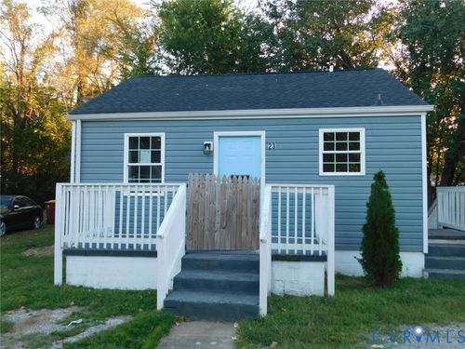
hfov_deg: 60.0
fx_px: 403
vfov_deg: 46.8
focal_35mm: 30
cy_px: 174
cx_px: 232
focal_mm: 5.3
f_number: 3.2
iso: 125
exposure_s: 1/100
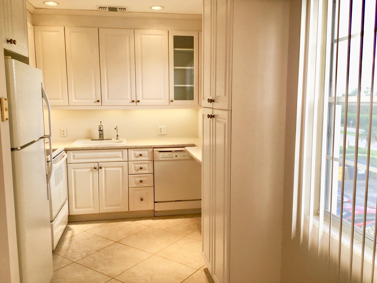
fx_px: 338
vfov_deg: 45.4
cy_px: 142
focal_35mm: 31
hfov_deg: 58.4
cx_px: 188
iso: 25
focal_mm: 3.3
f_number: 2.4
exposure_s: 1/120
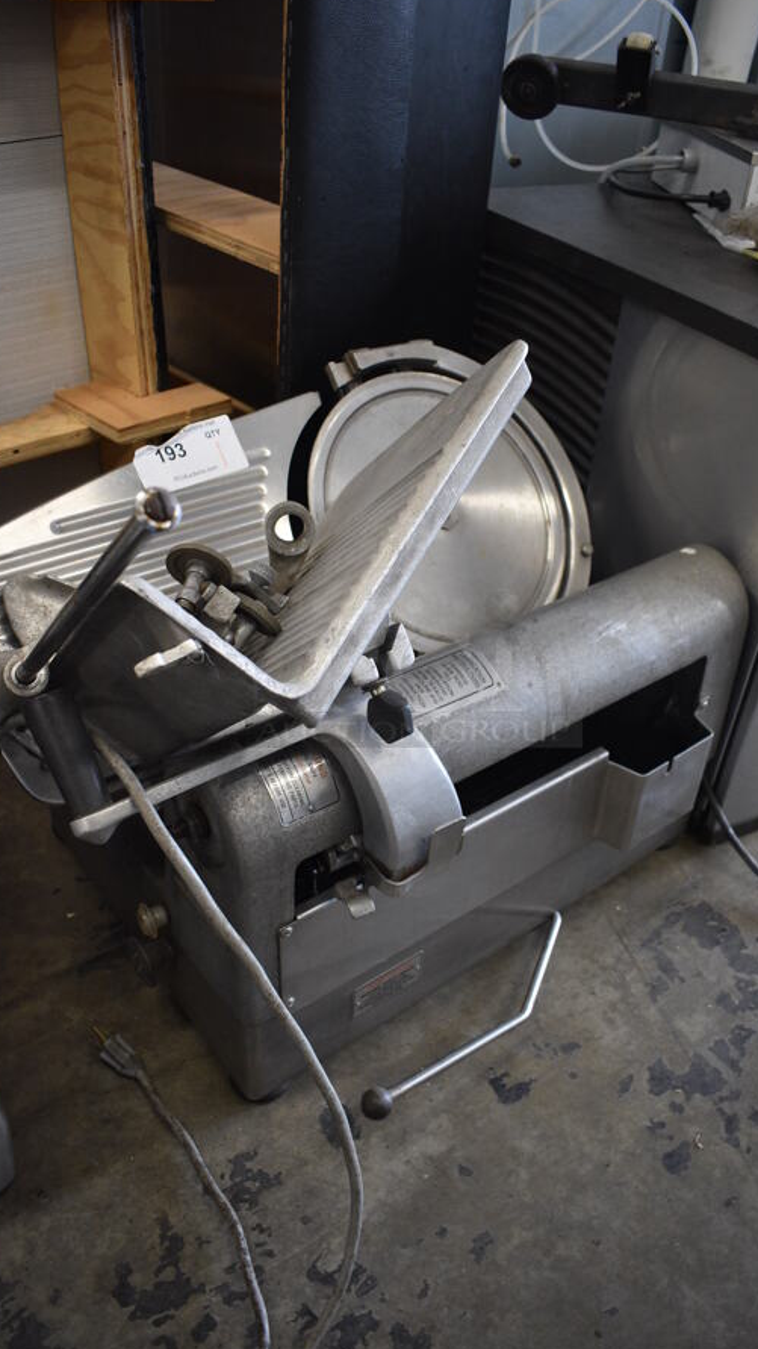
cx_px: 415
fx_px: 1037
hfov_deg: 40.1
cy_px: 668
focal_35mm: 29
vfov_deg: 66.1
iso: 1100
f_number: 3.5
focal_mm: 18
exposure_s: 1/125
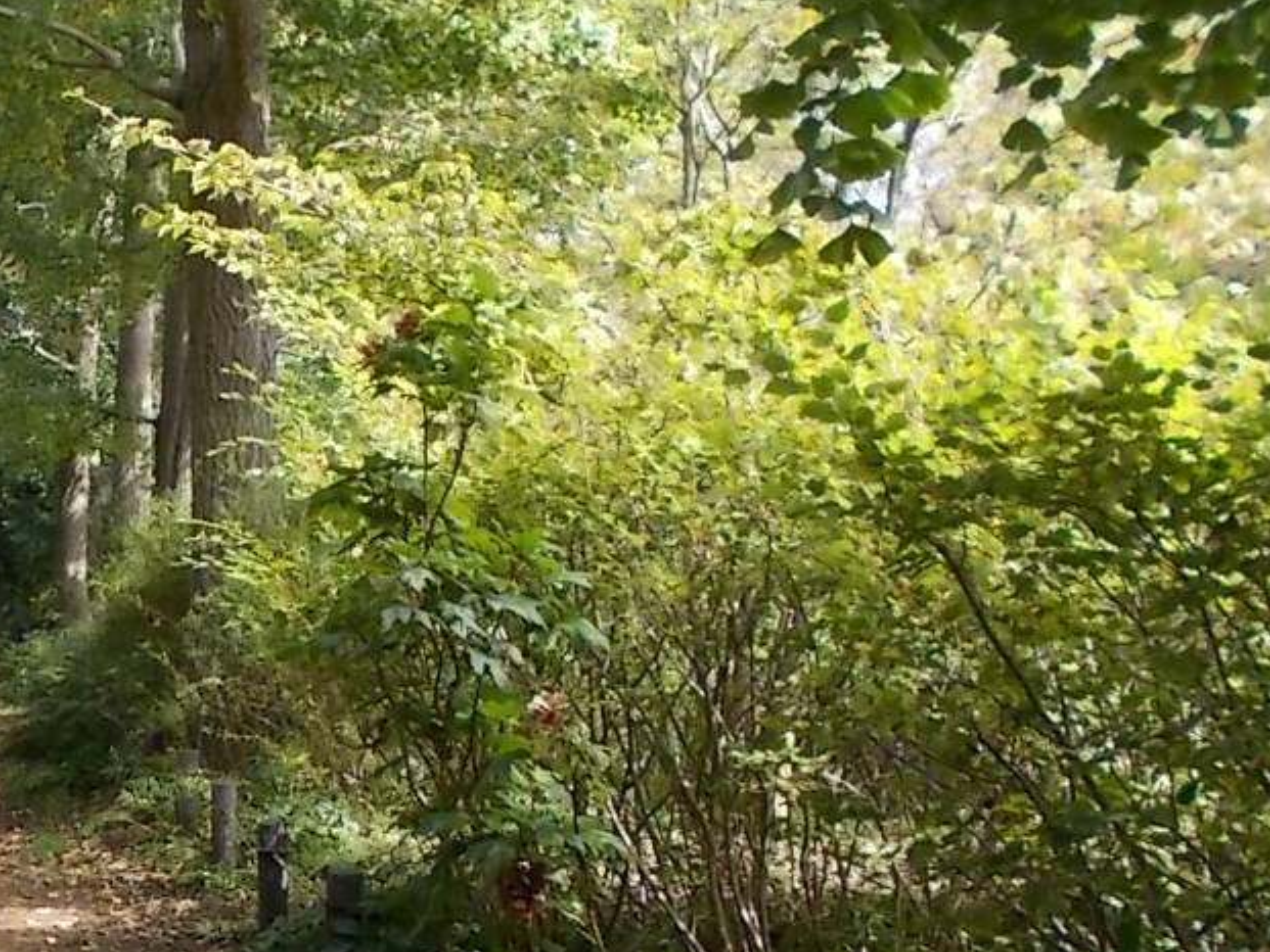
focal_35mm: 67
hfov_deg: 26.9
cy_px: 729
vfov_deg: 21.7
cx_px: -88
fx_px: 2459
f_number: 3.2
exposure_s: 1/125
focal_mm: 4.6
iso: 80
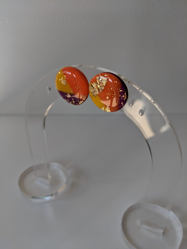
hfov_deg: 51.4
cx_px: 94
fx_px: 194
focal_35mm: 27
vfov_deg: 65.3
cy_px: 124
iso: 45
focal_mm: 4.44
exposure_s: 1/390
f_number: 1.8
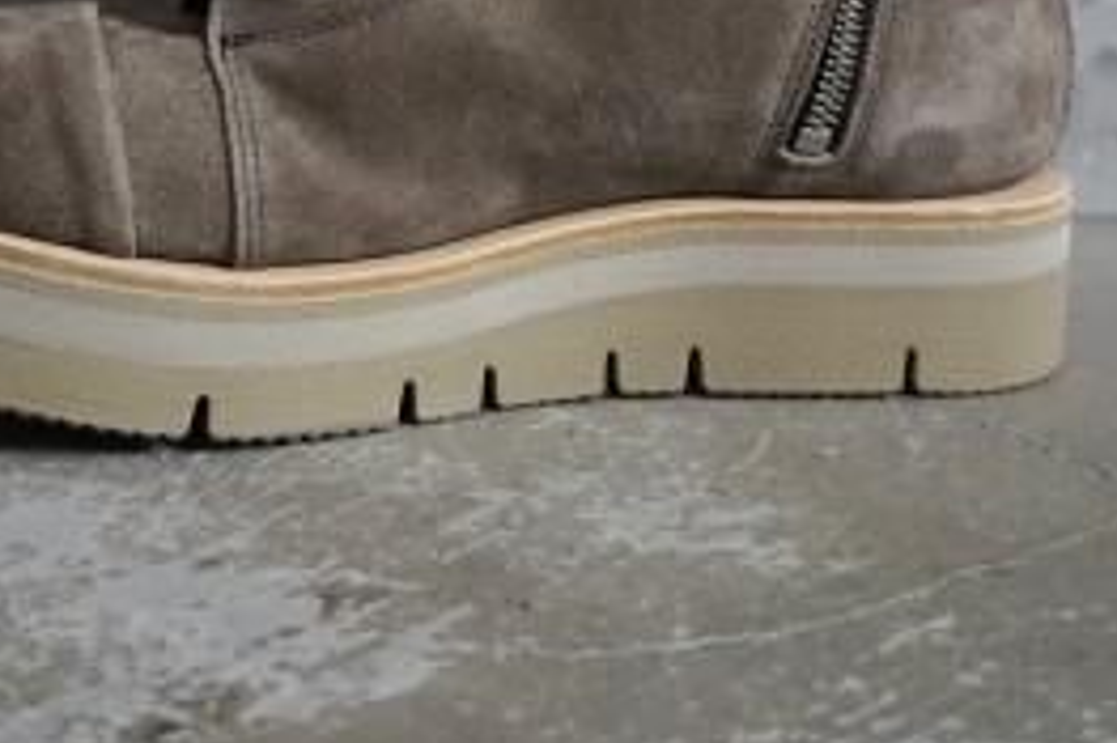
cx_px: 467
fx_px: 2139
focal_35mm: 69
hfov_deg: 29.2
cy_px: -85
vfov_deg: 18.9
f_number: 4
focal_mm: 23
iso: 2000
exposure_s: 1/160
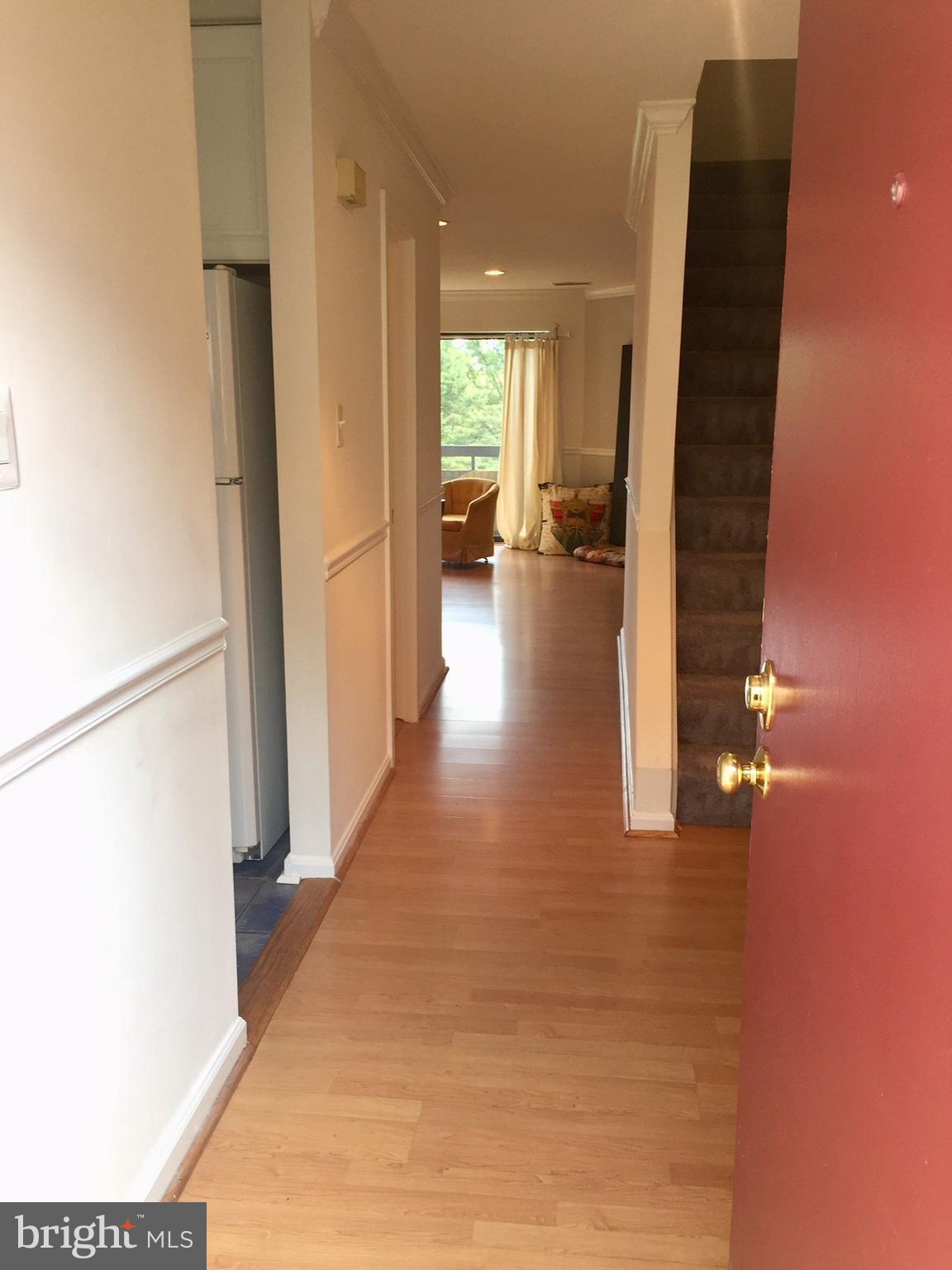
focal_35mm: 29
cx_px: 476
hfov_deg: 48.2
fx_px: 1063
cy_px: 635
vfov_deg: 61.7
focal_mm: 4.15
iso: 40
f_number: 2.2
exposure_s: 1/60
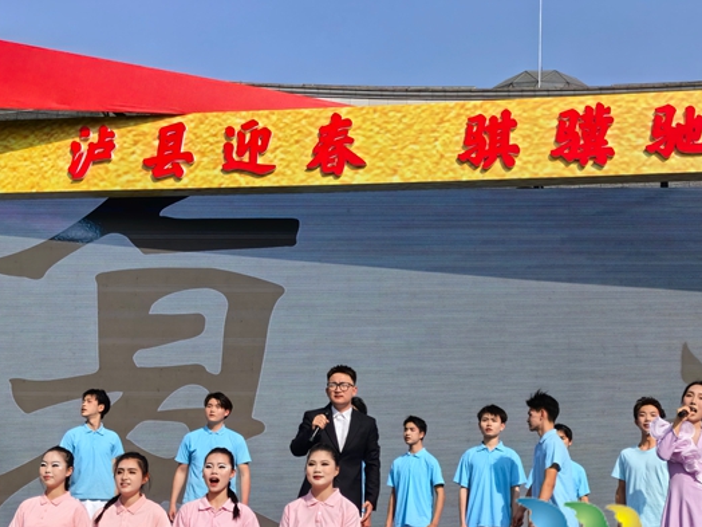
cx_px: 398
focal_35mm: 66
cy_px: 311
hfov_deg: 29.4
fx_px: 1338
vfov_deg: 22.2
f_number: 1.9
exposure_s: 1/5155
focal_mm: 5.52
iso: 80
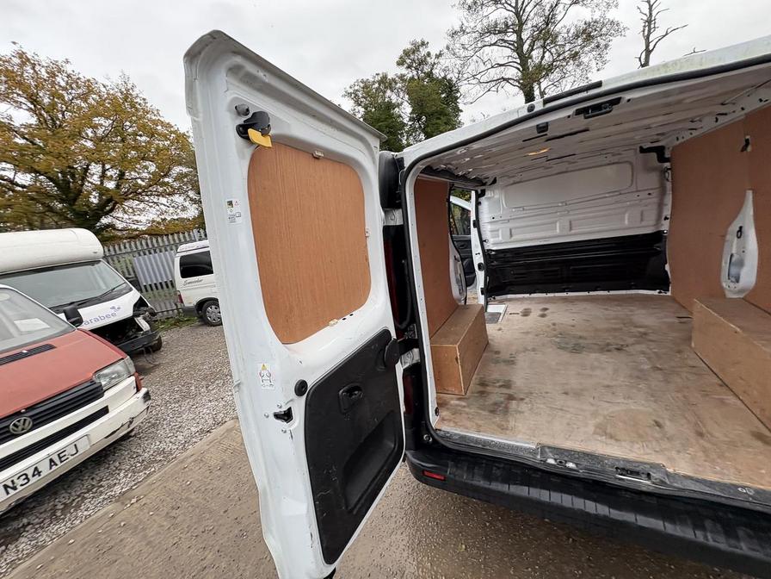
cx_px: 386
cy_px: 290
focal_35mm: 14
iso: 40
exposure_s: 1/131
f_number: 2.2
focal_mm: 2.22
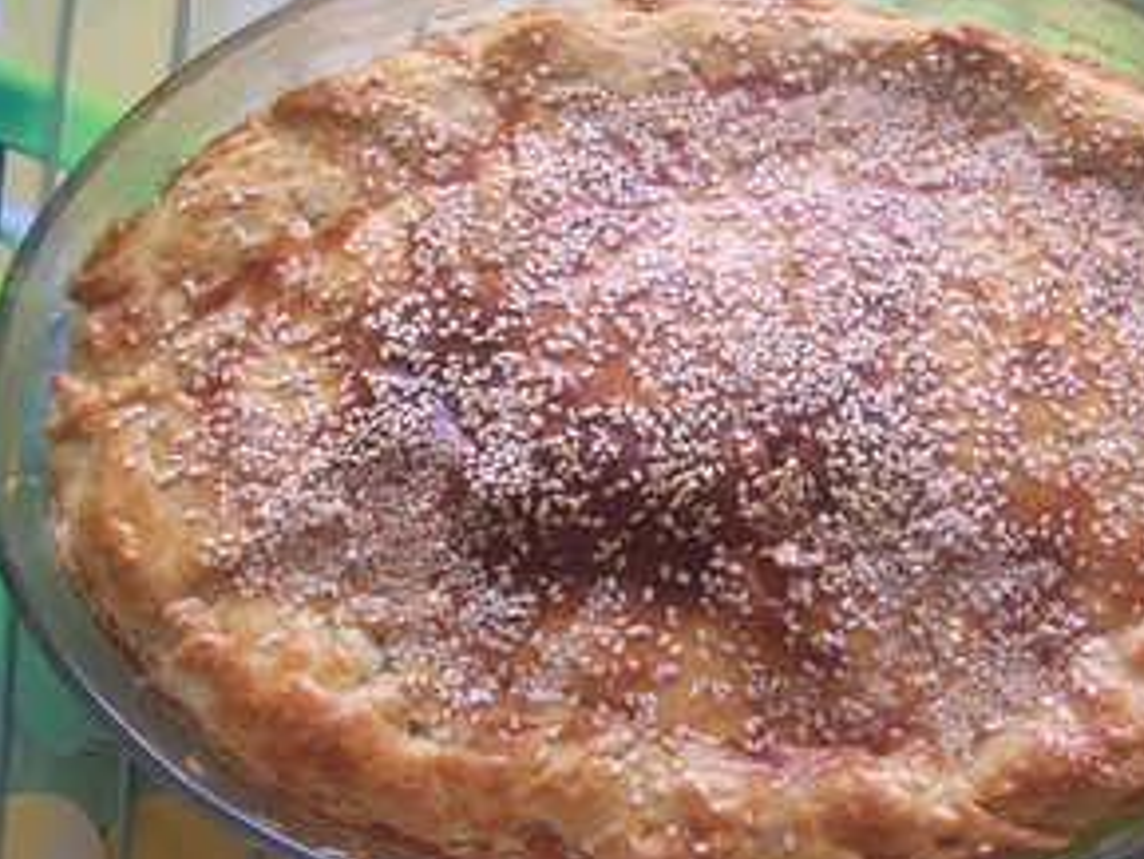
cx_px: 756
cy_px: 348
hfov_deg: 35.8
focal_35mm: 53
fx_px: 1752
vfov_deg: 27.5
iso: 80
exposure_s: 1/74.2
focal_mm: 5.6
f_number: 2.7
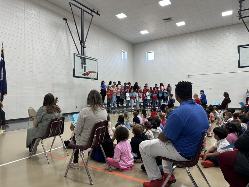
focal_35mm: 24
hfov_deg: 71.6
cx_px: 124
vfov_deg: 56.8
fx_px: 173
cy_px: 94
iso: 100
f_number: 1.78
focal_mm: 6.86
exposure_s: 1/120
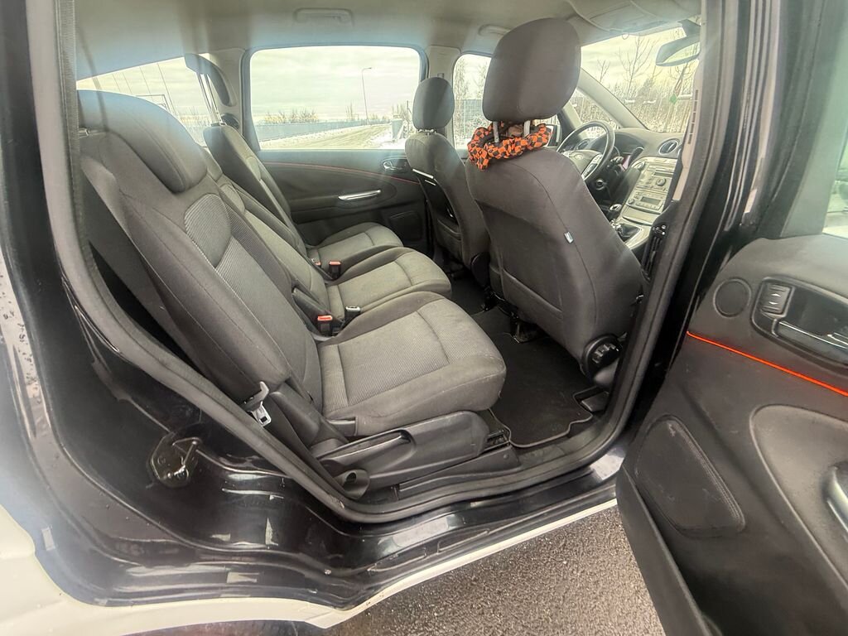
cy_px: 318
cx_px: 424
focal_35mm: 14
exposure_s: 1/99
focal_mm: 2.22
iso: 160
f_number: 2.2
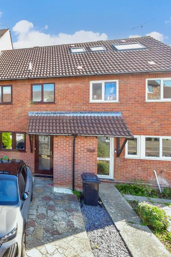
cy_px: 127
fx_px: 164
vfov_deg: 76.1
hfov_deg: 45.5
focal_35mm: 23
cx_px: -4
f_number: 8
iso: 400
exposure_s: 1/100
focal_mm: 10
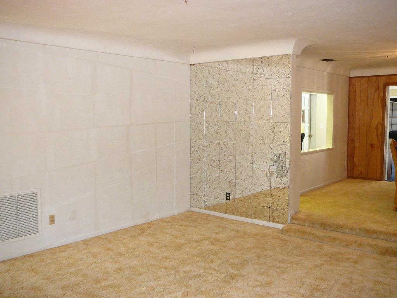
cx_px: 198
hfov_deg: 52.6
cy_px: 149
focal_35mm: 35
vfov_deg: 40.7
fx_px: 401
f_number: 2.8
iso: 250
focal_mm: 5.2
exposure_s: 1/30
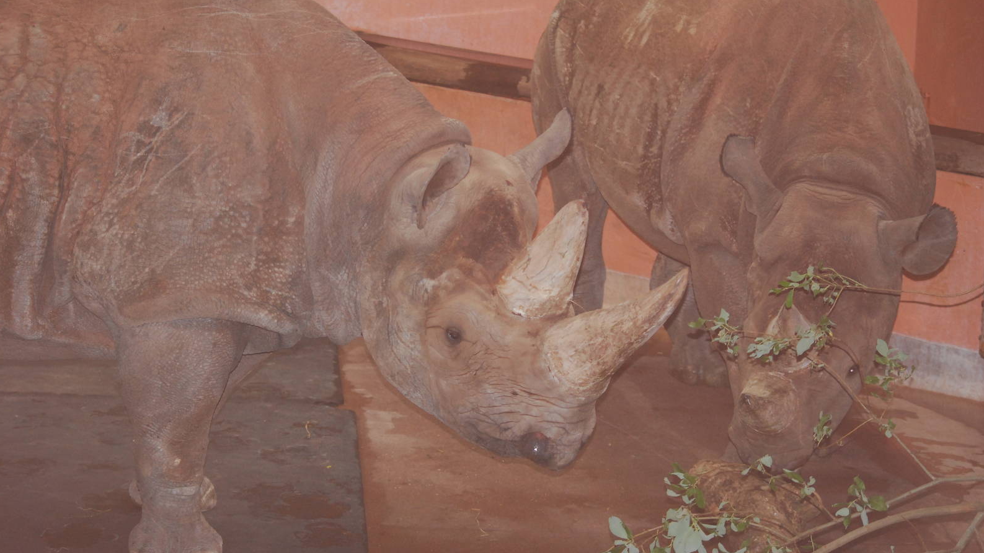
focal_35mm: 111
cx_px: 490
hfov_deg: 19.3
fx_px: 2896
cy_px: 260
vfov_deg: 10.9
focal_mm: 70
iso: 640
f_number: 4
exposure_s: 1/125
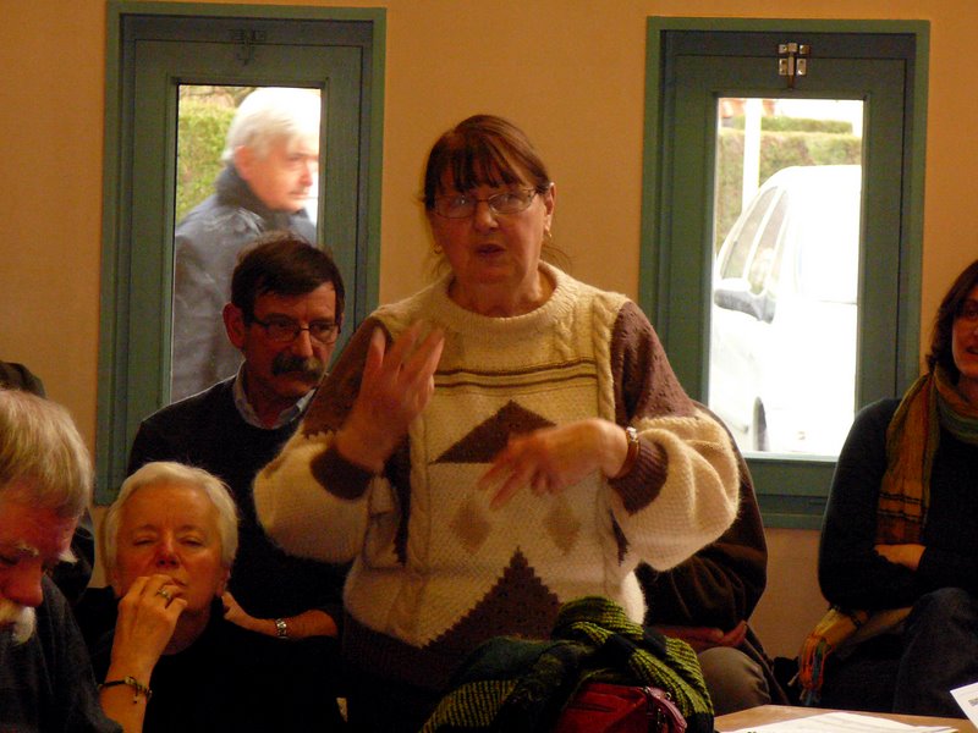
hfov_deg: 11.8
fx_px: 4746
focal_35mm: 168
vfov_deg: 8.8
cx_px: 489
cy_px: 366
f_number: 4
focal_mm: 25
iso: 400
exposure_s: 1/30
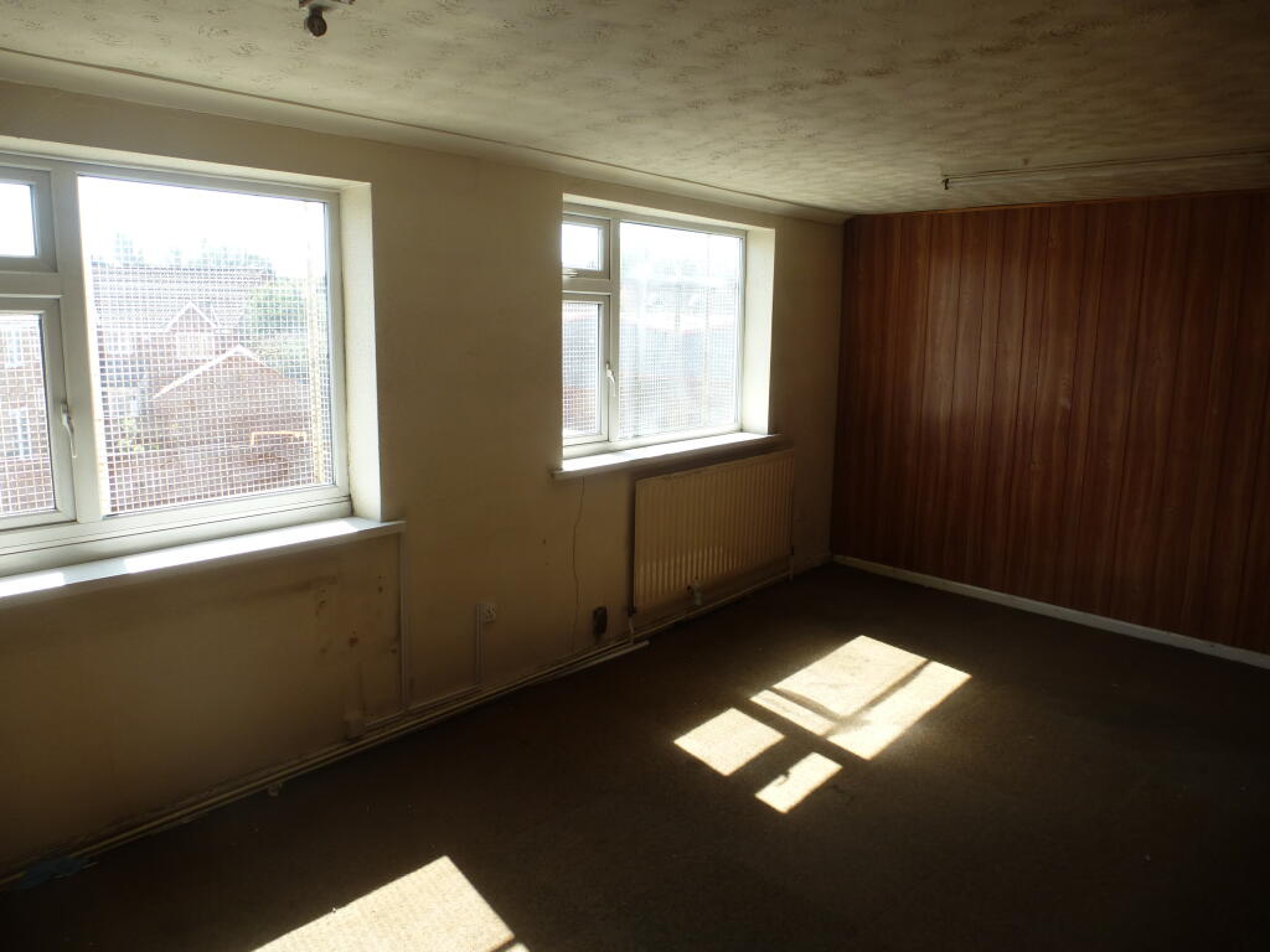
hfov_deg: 71.6
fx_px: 881
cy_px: 476
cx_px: 635
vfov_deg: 56.8
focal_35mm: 24
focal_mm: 4.3
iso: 100
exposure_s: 1/125
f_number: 3.3
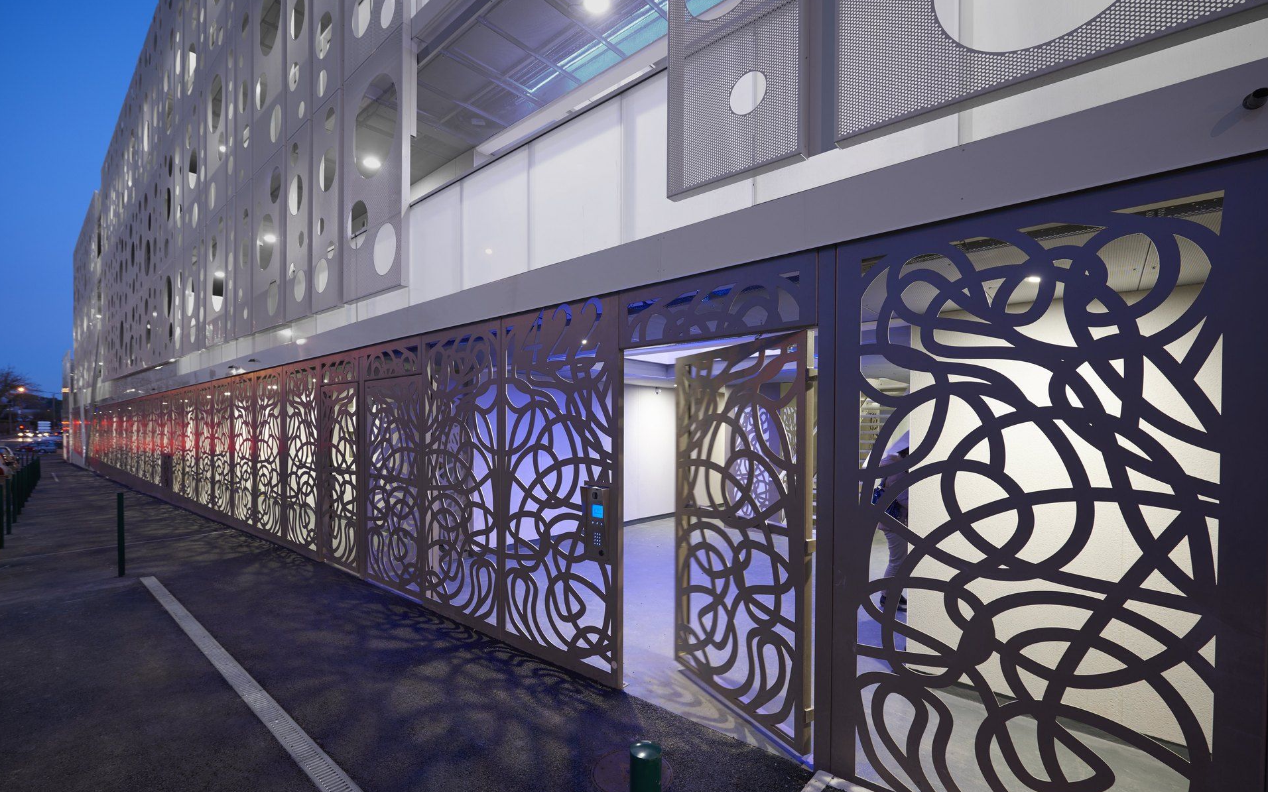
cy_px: 434
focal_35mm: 16
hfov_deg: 97.8
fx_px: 553
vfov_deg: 71.1
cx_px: 614
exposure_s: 1/4
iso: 100
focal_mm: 15
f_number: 5.6
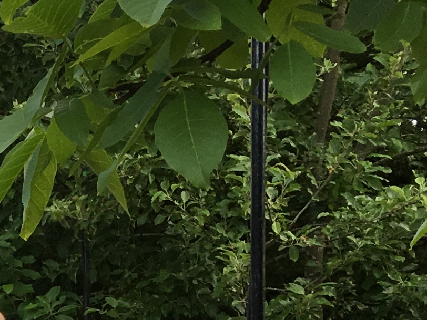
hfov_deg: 12.5
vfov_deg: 9.9
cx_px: -354
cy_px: 501
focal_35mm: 144
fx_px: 1776
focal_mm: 4.15
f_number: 2.2
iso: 32
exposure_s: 1/50
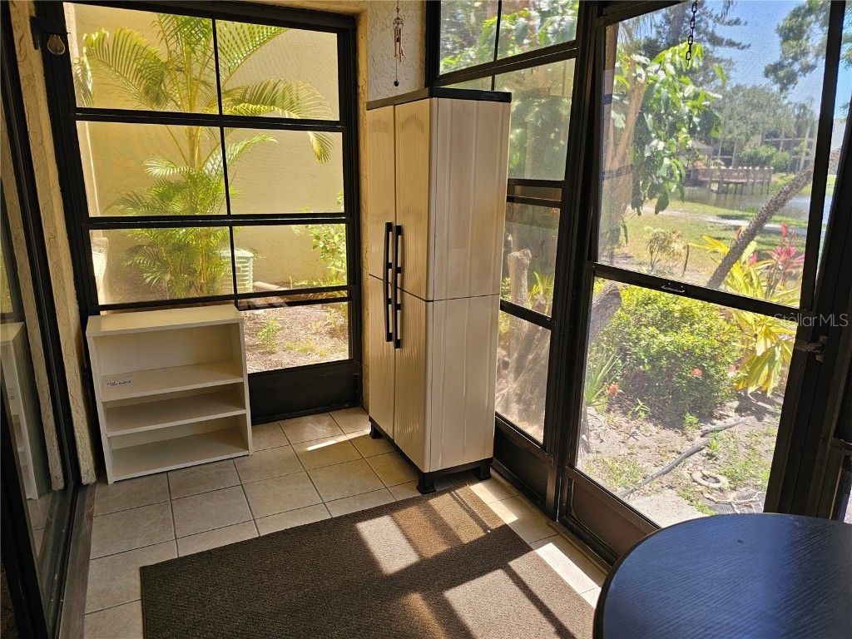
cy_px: 320
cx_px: 426
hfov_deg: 73.9
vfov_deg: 58.9
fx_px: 566
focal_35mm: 23
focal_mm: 6.3
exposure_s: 1/120
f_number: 1.7
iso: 40
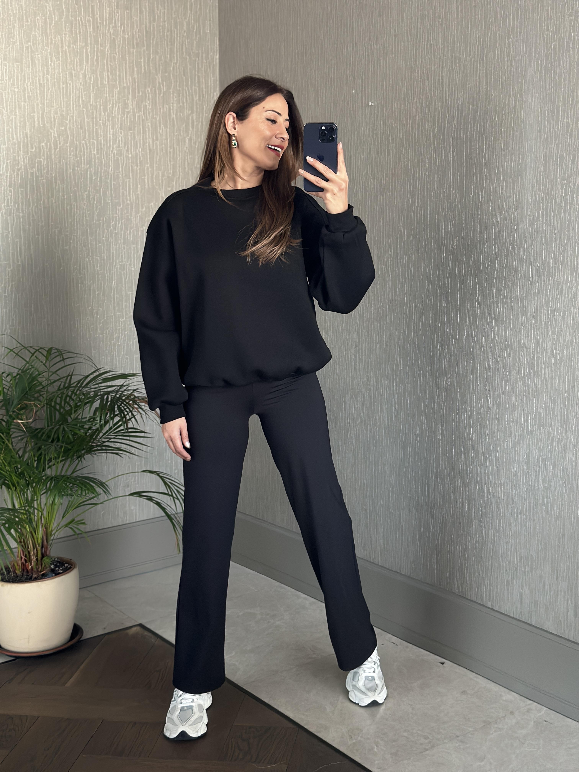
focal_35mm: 48
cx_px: 290
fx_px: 1070
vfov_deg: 39.7
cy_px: 386
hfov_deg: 30.3
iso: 400
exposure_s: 1/40
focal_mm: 6.86
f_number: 1.78
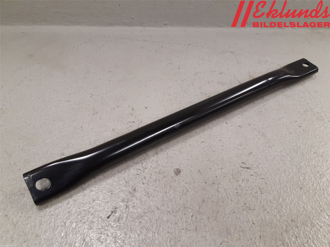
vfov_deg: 53.1
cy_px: 124
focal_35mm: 26
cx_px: 165
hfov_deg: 67.3
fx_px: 248
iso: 125
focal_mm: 3.93
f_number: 1.7
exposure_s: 1/50
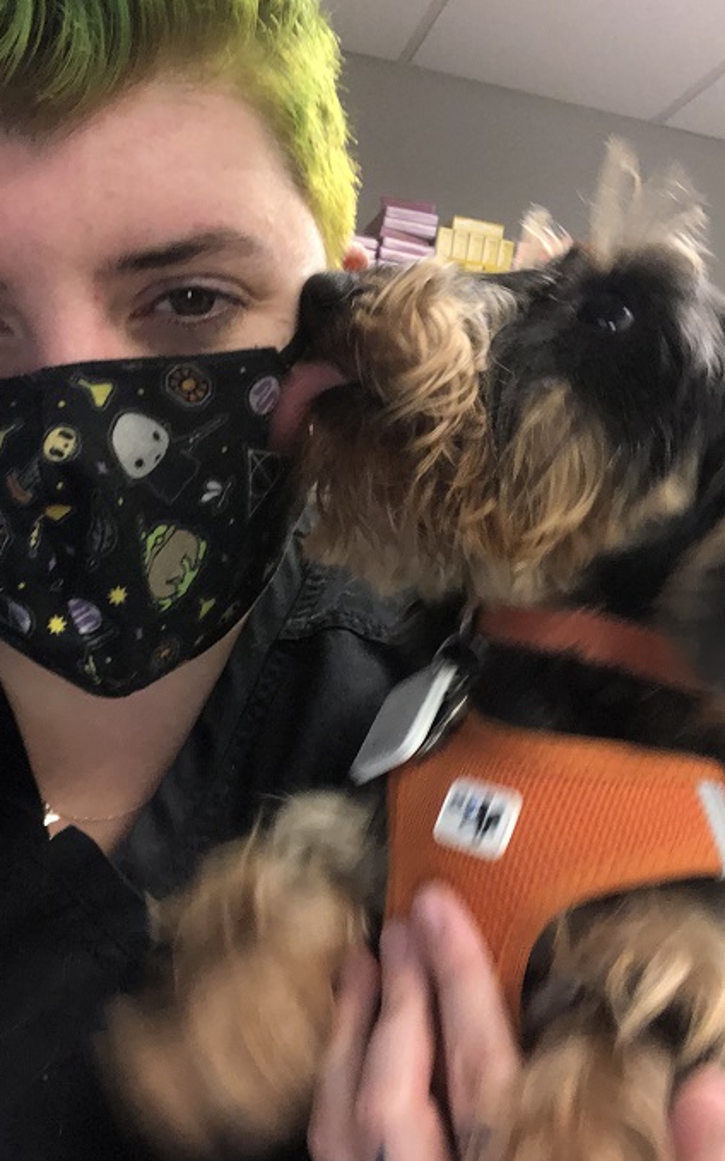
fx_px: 1265
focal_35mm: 40
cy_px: 597
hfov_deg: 31.9
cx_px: 314
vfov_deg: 49.3
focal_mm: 2.87
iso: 160
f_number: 2.2
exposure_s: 1/40
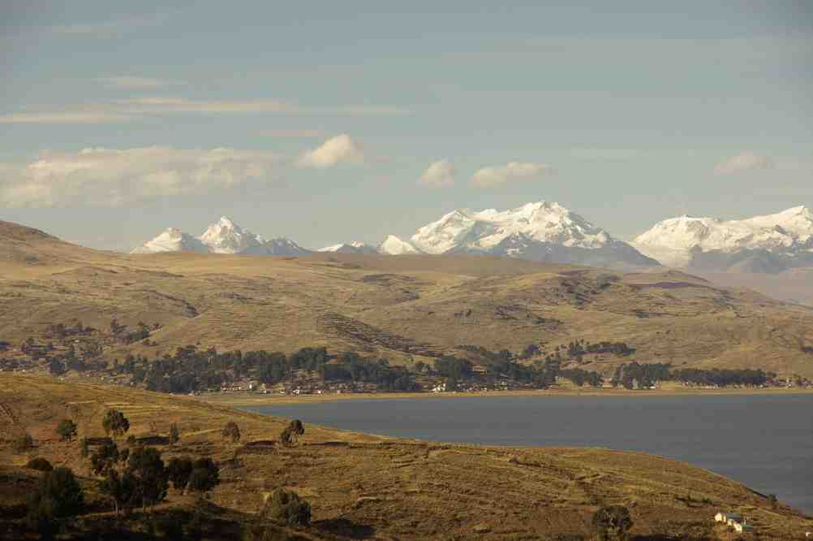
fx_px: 3384
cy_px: 270
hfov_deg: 13.7
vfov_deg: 9.1
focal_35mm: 150
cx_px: 406
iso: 100
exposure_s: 1/250
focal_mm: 100
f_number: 9.5
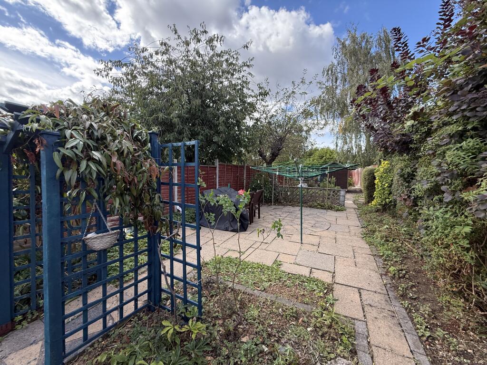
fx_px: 197
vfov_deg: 85.7
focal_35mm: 14
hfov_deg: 102.1
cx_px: 244
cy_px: 182
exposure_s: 1/482
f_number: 2.2
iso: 64
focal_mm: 2.22
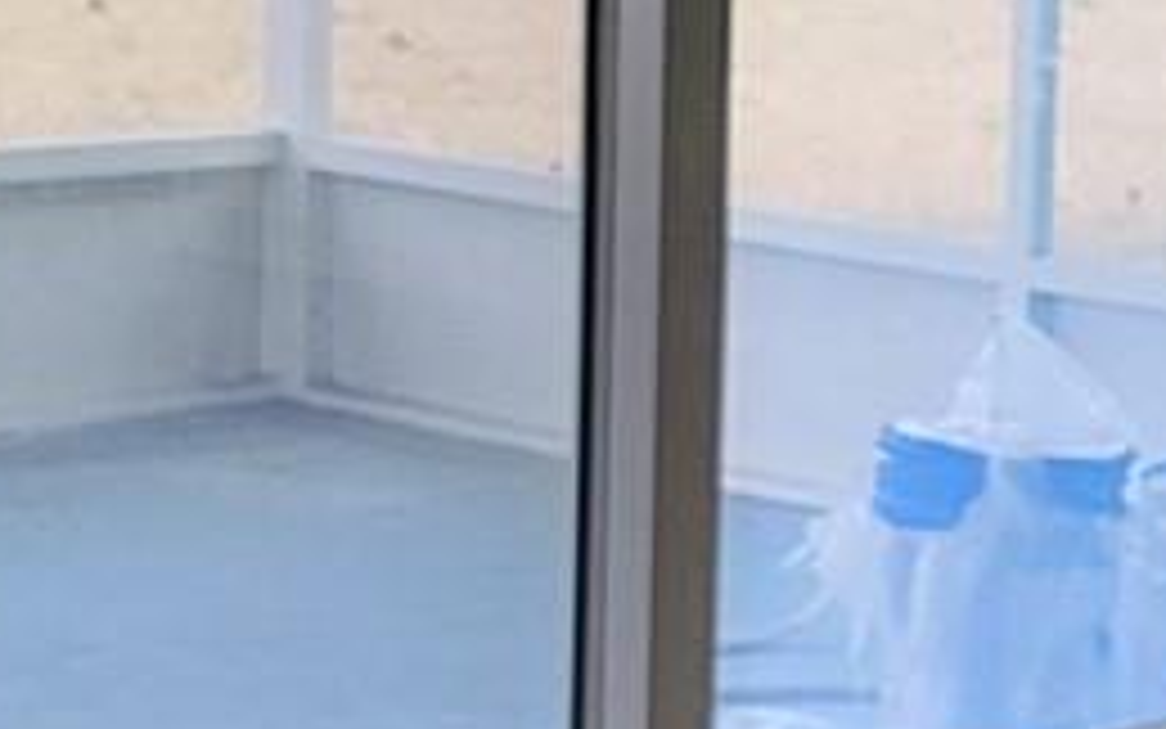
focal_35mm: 157
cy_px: 675
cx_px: 1882
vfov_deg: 8.3
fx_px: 4990
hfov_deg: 12.5
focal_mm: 6.7
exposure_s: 1/120
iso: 200
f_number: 1.8
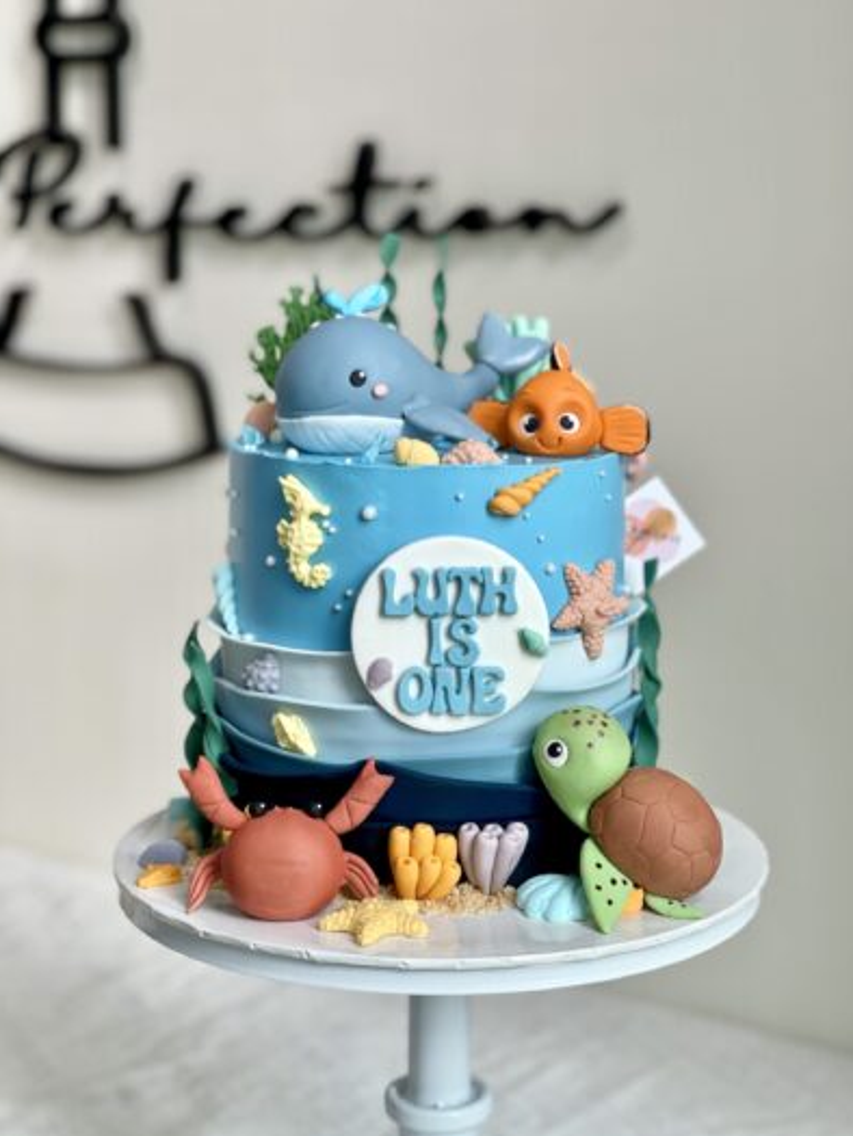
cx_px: 431
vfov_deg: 29.8
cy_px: 568
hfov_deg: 22.6
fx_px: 2135
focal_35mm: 65
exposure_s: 1/100
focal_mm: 7.5
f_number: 2.2
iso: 25
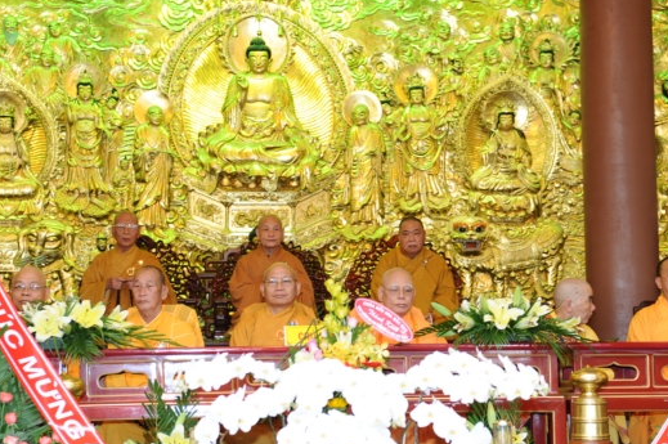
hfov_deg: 23.9
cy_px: 253
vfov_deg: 16.0
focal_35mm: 85
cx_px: 349
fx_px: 1576
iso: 640
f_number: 5.6
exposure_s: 1/25
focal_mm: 70
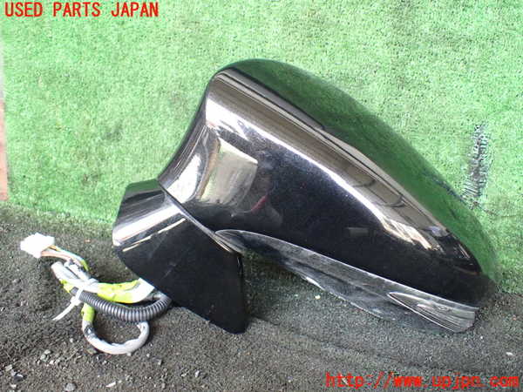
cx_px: 262
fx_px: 453
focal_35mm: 30
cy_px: 196
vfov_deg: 46.8
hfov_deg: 60.0
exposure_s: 1/100
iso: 800
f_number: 2.3
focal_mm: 5.4
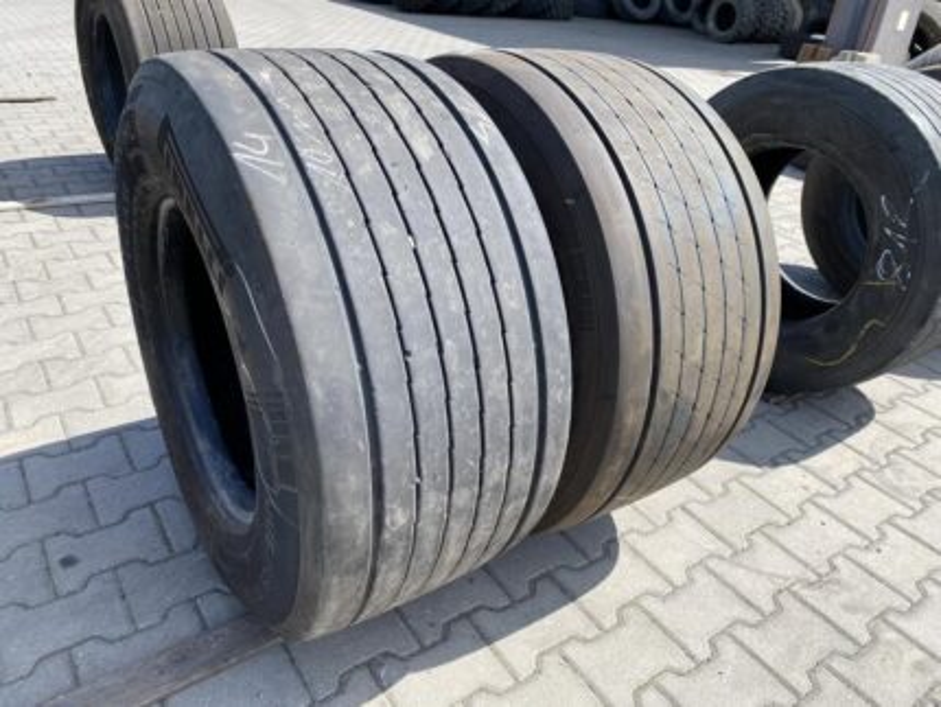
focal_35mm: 26
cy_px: 354
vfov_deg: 53.1
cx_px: 470
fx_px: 707
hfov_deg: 67.3
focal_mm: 4.25
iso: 32
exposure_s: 1/1193
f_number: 1.8
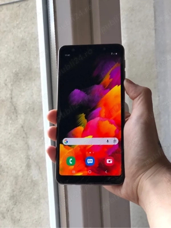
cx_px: 86
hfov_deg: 25.7
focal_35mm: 57
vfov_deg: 33.8
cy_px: 114
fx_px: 375
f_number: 2.8
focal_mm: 6.6
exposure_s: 1/30
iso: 50
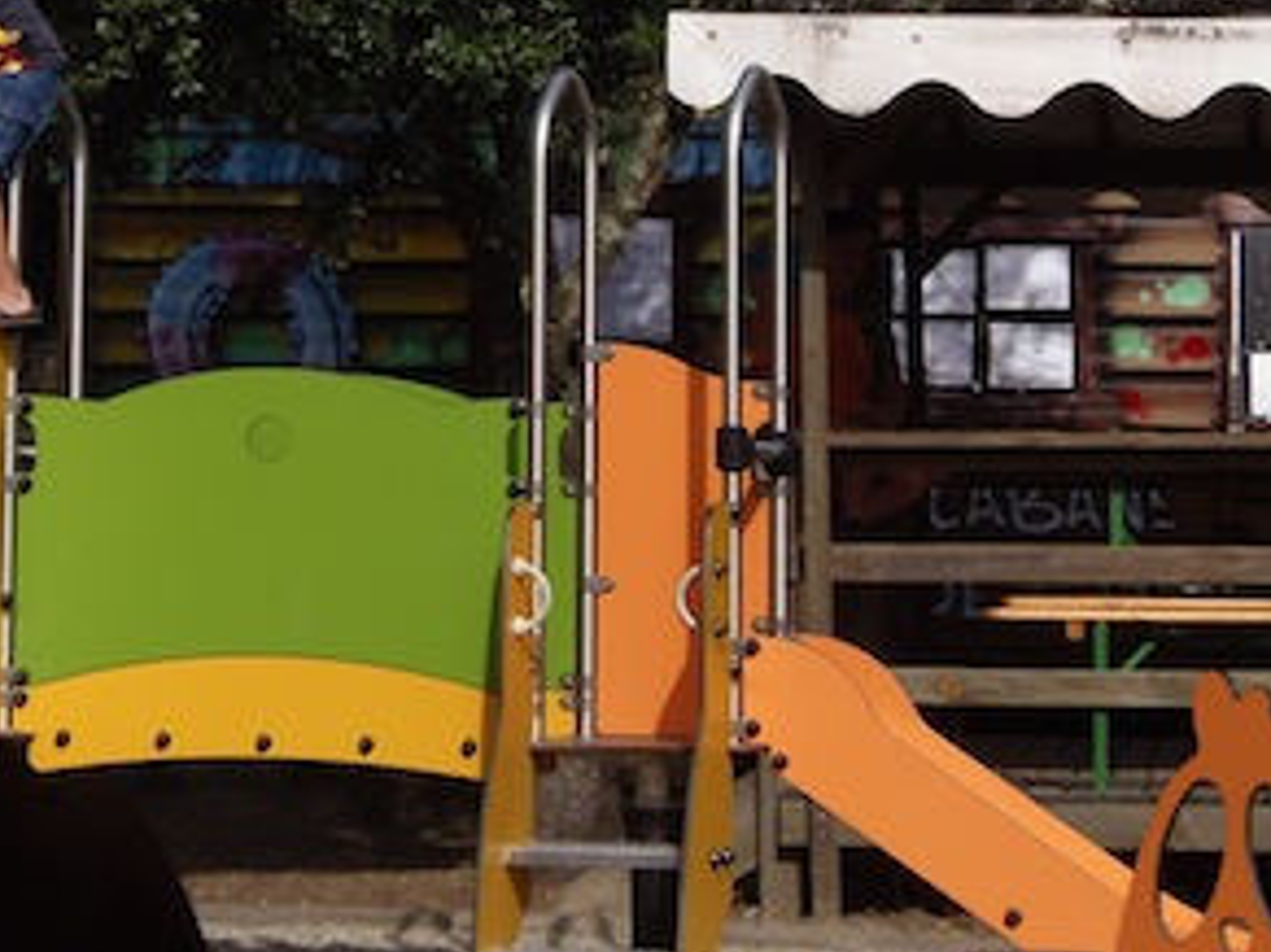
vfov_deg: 9.1
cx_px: 301
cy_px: 253
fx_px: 5982
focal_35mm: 163
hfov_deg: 12.1
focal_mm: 13.7
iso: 64
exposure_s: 1/800
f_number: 4.2
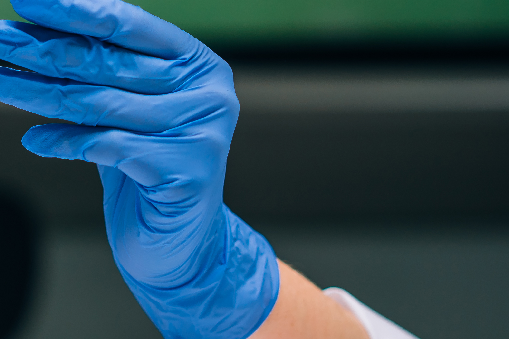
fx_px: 2233
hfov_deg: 12.6
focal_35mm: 158
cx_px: -151
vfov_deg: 8.7
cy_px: 62
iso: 160
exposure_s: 1/200
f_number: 2.5
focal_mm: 55
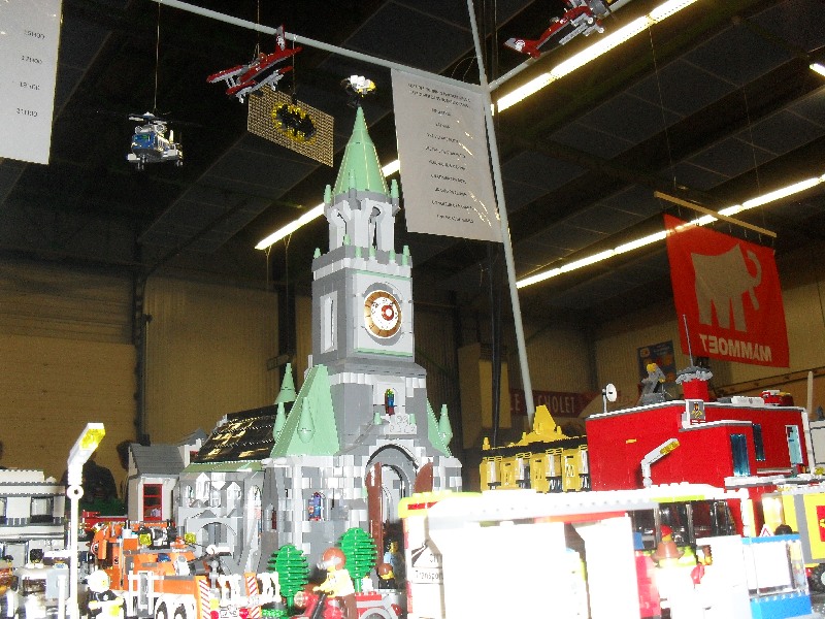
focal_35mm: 35
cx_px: 412
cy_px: 310
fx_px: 834
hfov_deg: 52.6
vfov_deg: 40.7
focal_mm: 6.3
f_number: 3.2
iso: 200
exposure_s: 1/45
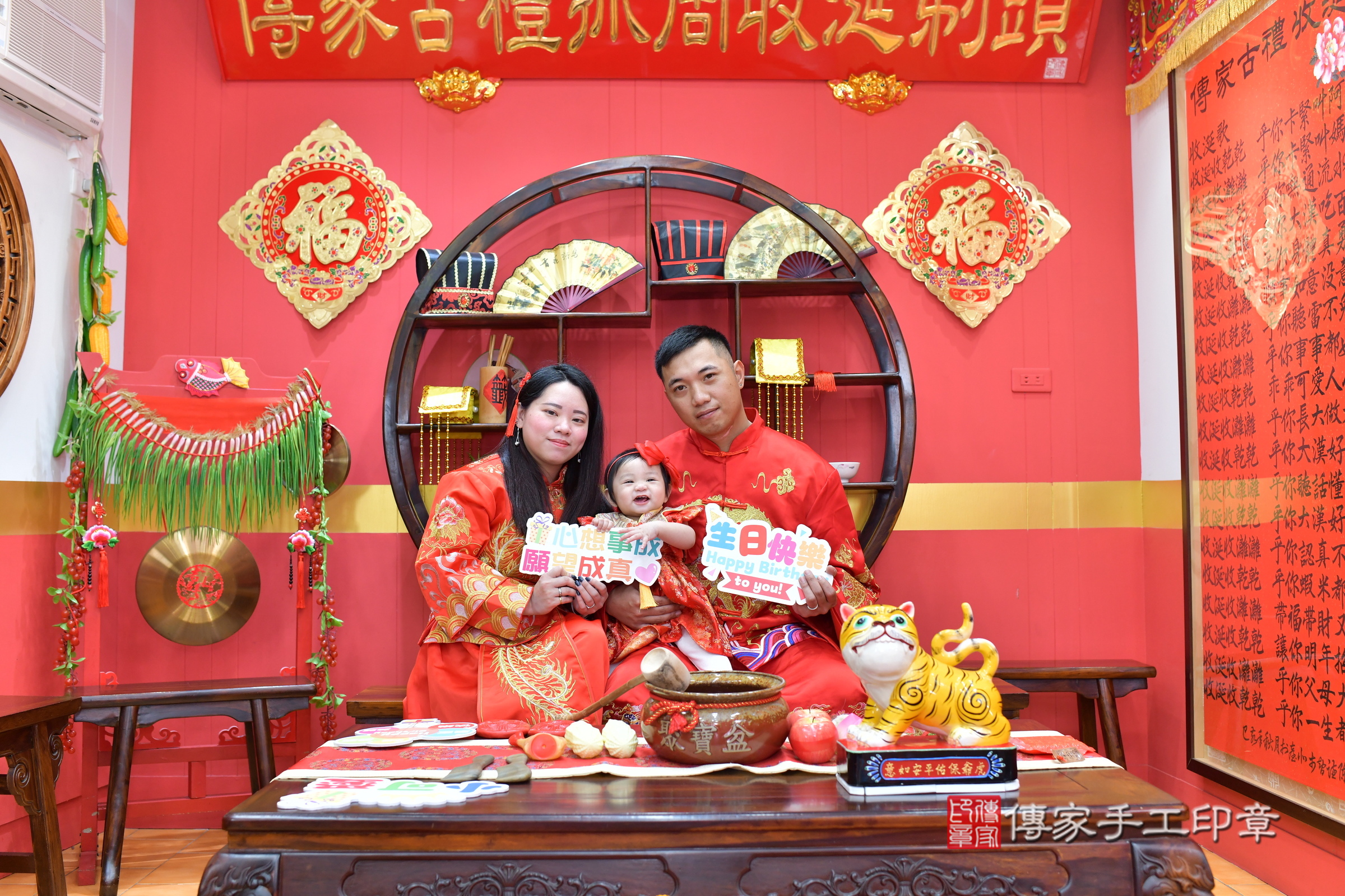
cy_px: 448
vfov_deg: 37.9
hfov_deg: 54.4
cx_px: 672
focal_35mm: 35
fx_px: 1308
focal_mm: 35
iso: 1000
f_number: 4.5
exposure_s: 1/200
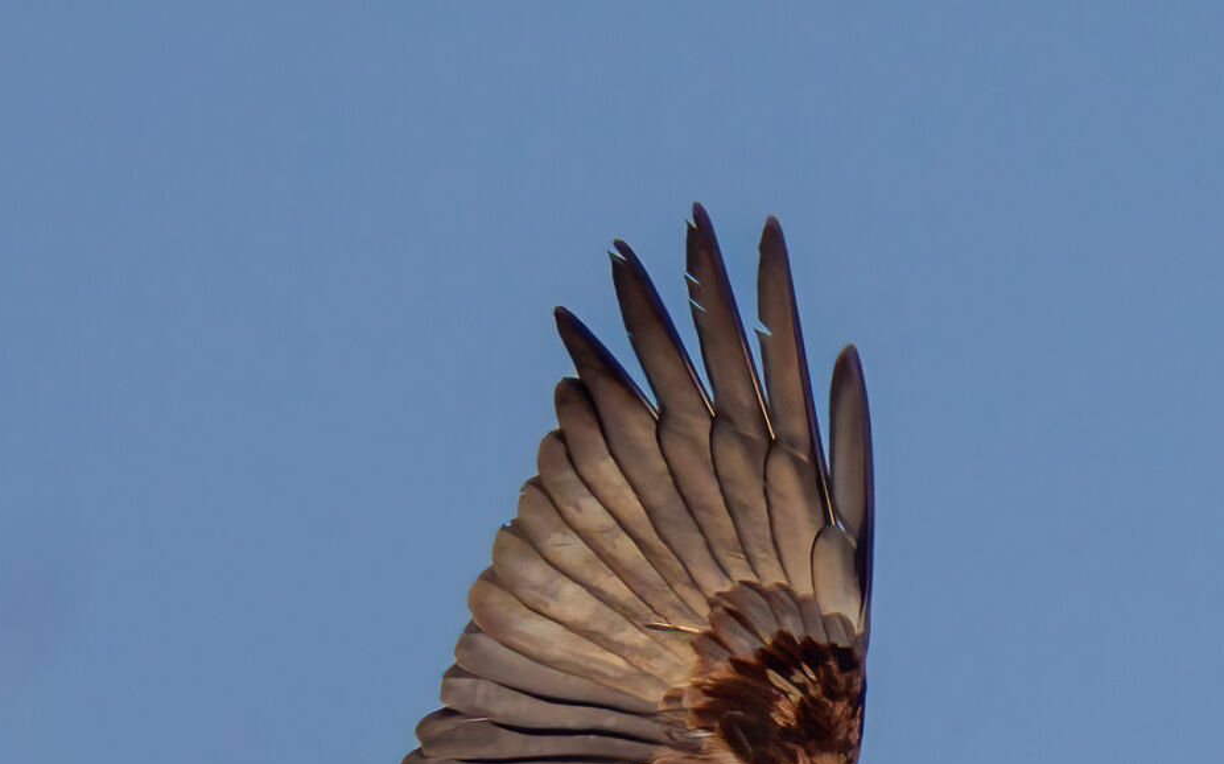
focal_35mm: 2217
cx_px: 667
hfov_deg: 0.9
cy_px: 1024
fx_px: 73941
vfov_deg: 0.6
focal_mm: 840
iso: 500
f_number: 9
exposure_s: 1/3200
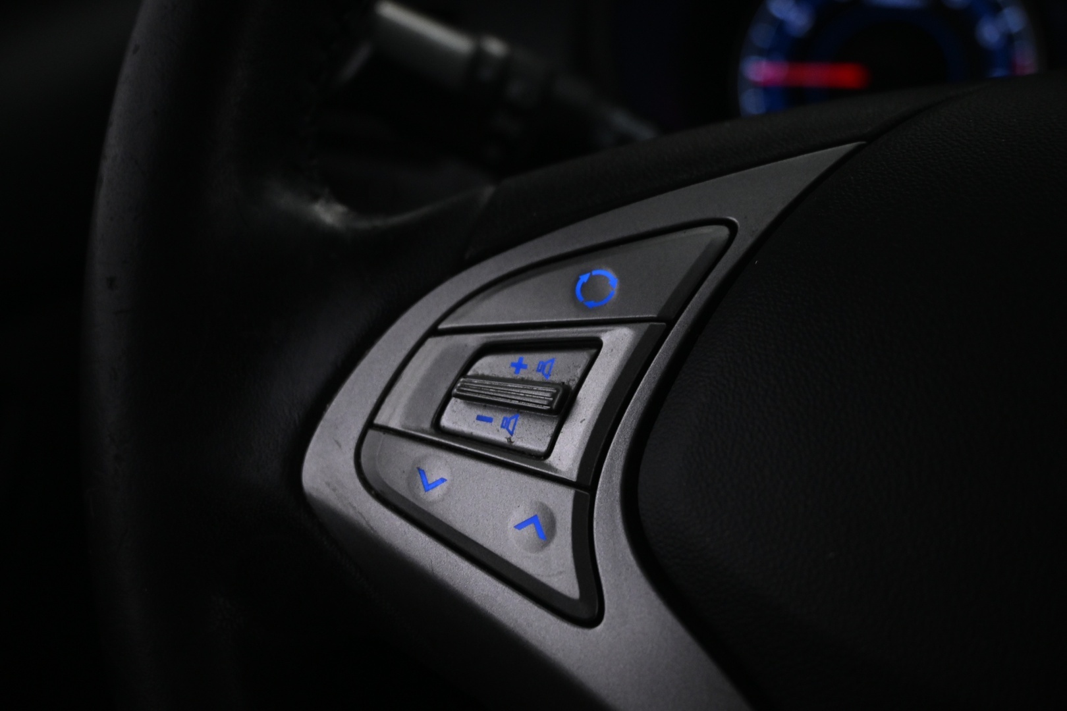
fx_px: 1156
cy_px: 356
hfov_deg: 49.6
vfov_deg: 34.2
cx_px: 534
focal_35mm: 39
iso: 1600
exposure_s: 1/40
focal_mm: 26
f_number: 4.5
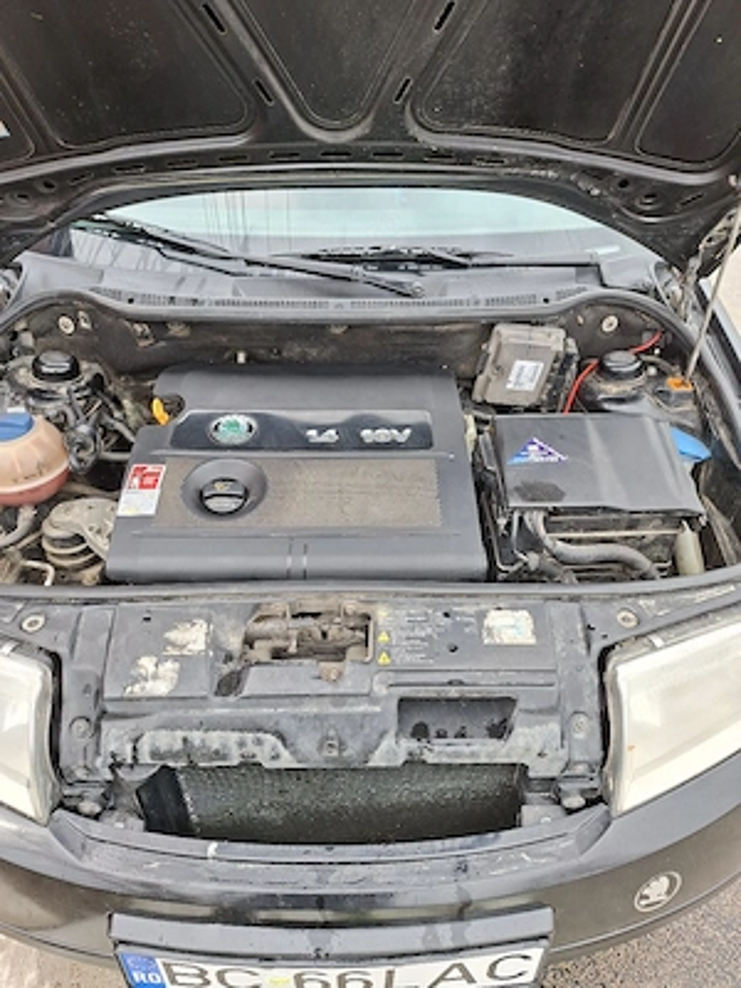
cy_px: 494
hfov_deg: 58.9
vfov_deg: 73.9
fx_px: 656
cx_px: 370
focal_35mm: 23
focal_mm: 5.54
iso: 50
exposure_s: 1/250
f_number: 1.8
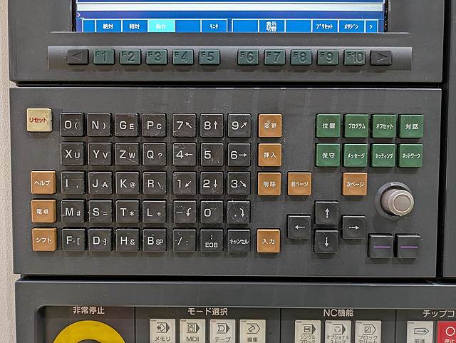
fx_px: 330
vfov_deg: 54.9
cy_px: 172
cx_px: 228
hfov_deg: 69.4
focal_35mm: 25
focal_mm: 5.43
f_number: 1.89
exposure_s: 1/24
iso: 105
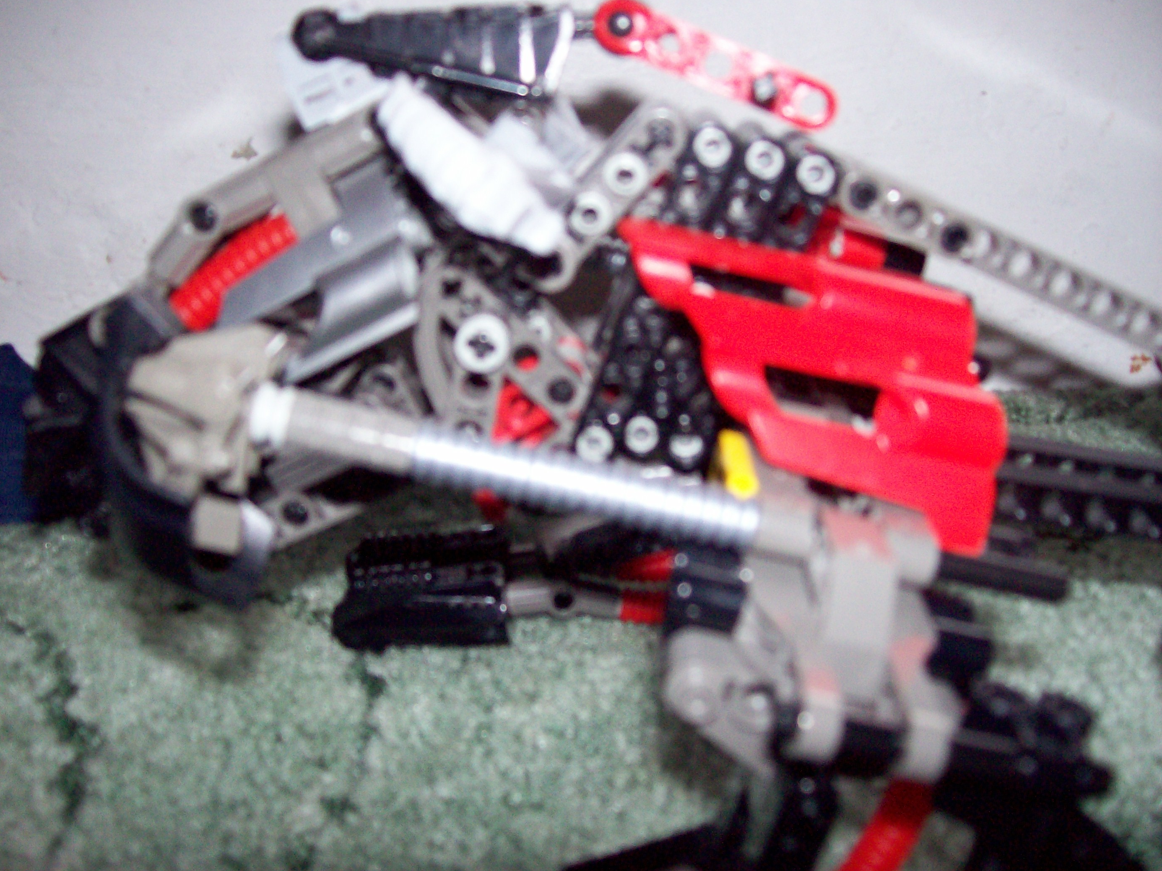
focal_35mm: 37
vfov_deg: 38.6
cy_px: 424
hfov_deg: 50.2
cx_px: 567
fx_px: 1242
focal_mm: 6
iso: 140
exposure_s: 1/64
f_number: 2.7
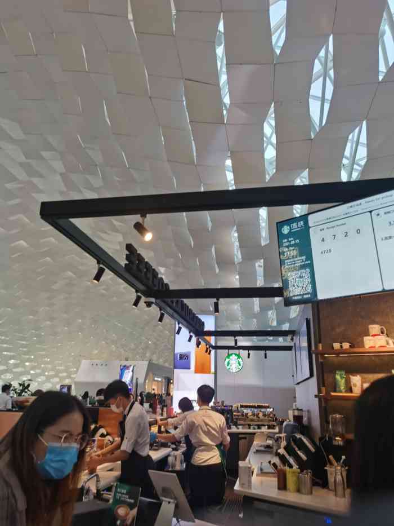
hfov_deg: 51.4
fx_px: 410
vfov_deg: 65.3
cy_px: 263
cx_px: 197
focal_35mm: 27
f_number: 1.6
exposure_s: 1/103
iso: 50
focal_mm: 5.56
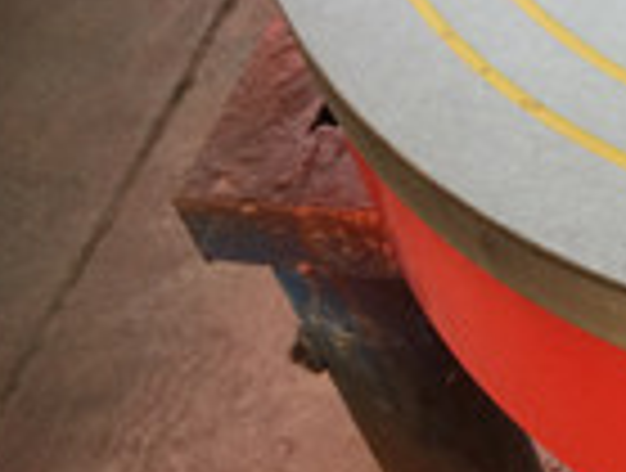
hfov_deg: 16.4
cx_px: 1058
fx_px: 1886
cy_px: -65
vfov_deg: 13.9
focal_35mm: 104
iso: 40
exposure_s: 1/40
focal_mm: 4.15
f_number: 2.2
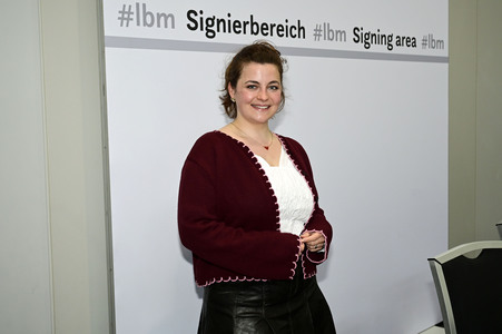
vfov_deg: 32.6
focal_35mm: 41
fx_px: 571
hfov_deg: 47.4
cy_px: 167
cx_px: 251
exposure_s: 1/200
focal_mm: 41
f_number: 5
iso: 1600
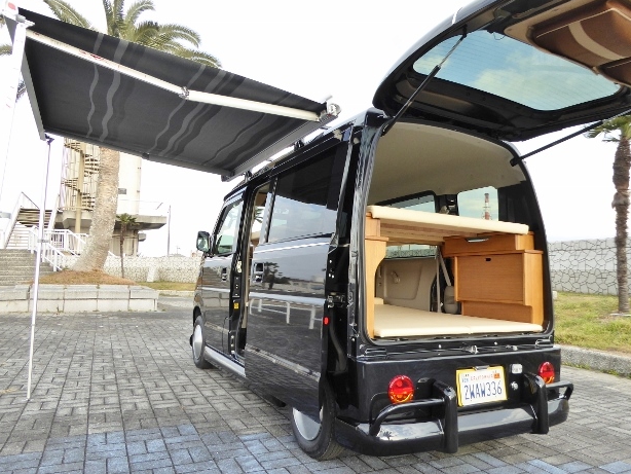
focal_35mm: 25
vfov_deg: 54.9
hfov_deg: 69.4
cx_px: 306
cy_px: 240
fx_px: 456
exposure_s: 1/160
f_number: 3.3
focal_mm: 4.3
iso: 160
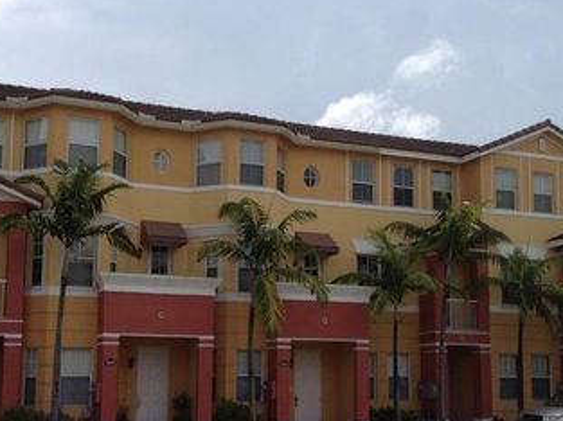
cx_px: 250
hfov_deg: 34.4
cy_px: 285
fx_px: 910
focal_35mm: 56
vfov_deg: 25.9
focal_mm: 4.28
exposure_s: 1/2404
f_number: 2.4
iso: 50
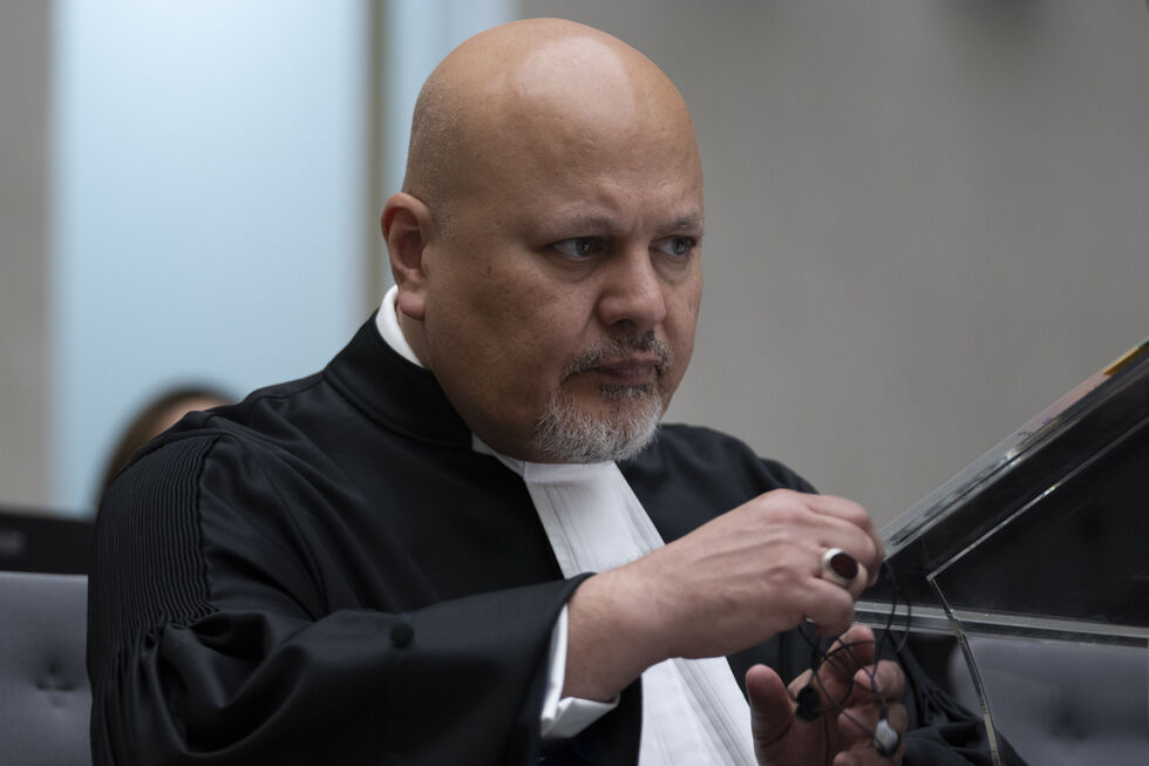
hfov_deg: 12.2
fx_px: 5361
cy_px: 383
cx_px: 574
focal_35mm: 168
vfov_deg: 8.2
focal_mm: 168
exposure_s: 1/160
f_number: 4
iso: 1000
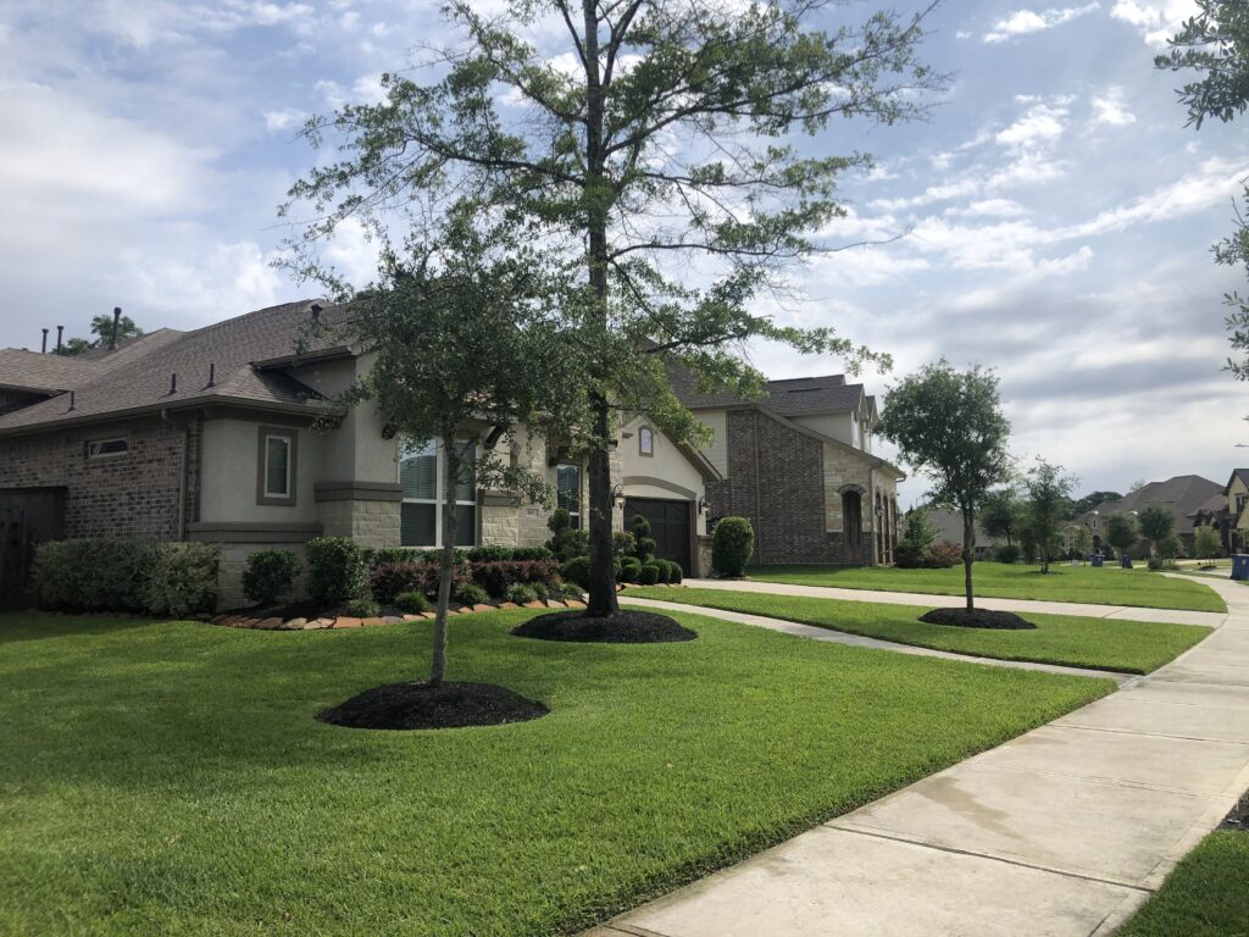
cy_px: 468
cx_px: 624
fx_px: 1010
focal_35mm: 28
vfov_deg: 49.7
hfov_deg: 63.4
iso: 20
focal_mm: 3.99
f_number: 1.8
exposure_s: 1/3205
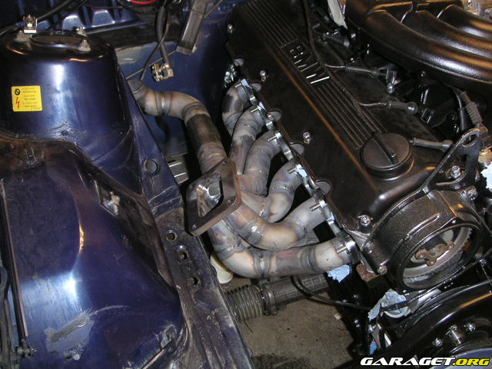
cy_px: 184
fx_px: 540
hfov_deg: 49.0
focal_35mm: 38
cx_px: 246
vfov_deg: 37.7
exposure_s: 1/45
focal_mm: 6
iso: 160
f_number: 2.8
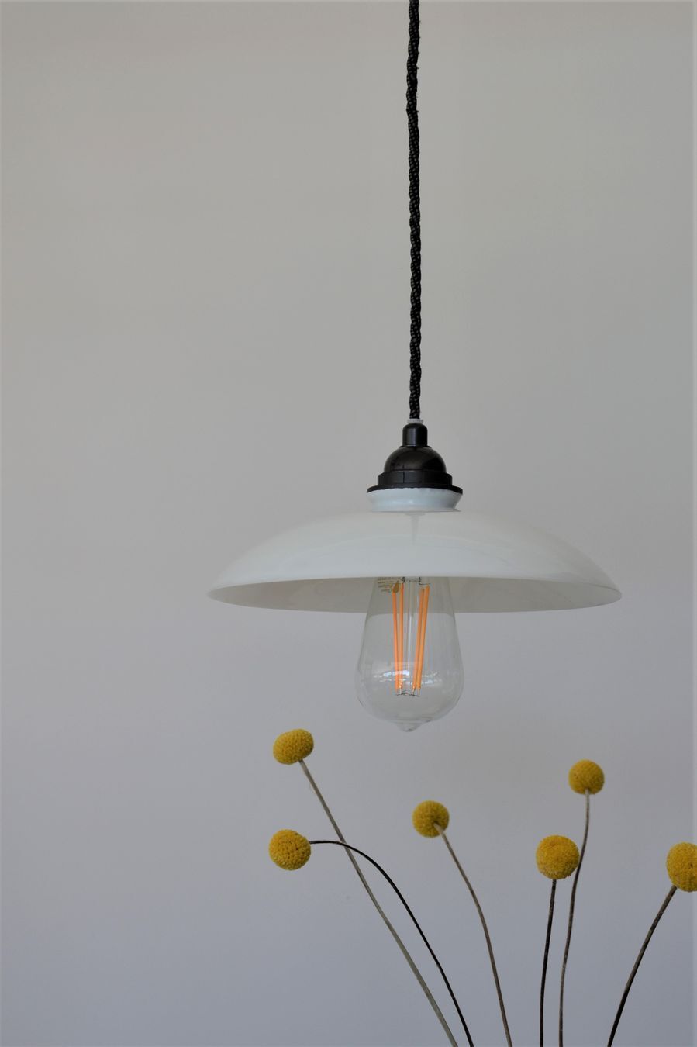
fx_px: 1526
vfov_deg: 37.9
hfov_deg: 25.7
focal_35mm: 52
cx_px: 348
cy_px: 524
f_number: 5.6
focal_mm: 35
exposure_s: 1/125
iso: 200
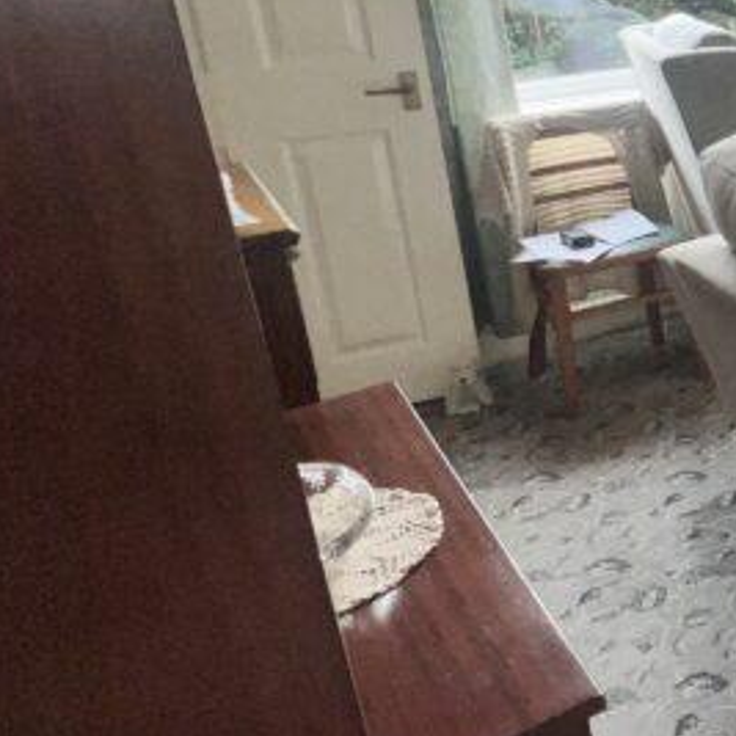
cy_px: 143
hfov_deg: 24.8
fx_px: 1058
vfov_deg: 37.0
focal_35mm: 44
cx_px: 1205
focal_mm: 1.57
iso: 32
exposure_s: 1/122
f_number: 1.8
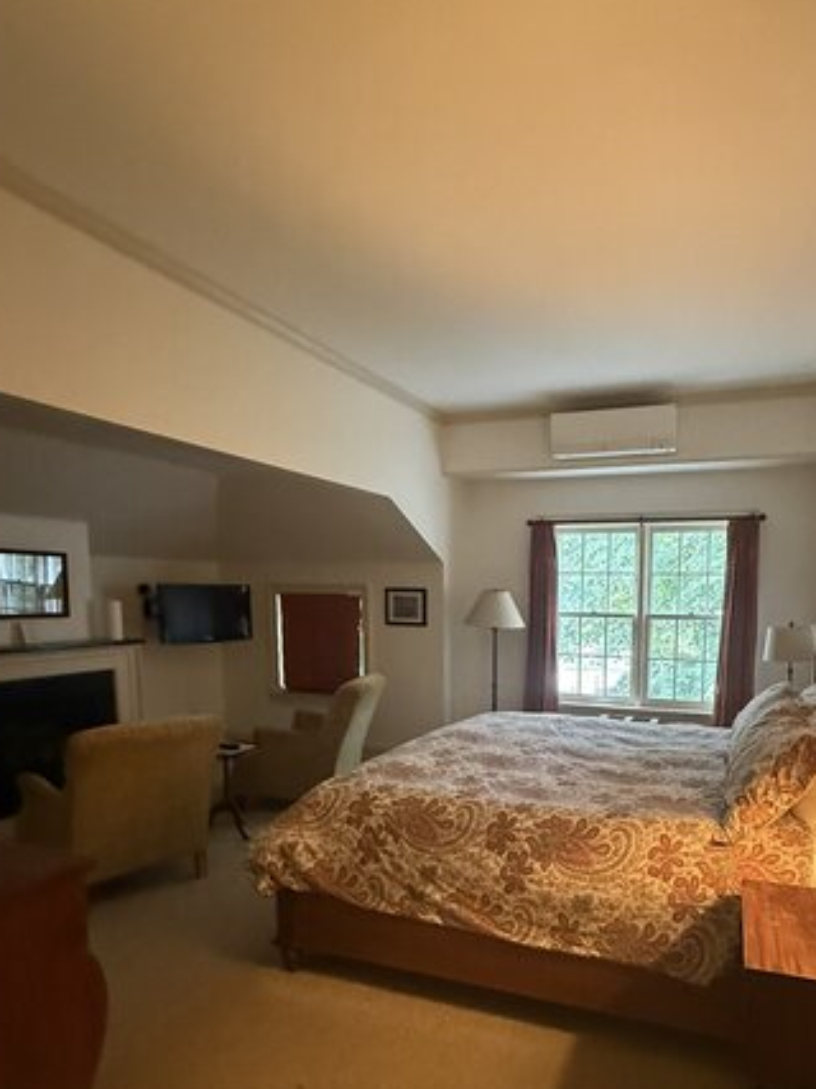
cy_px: 676
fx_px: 660
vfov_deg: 77.7
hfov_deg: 62.1
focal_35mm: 21
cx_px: 536
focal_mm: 2.22
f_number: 2.2
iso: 1000
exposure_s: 1/60
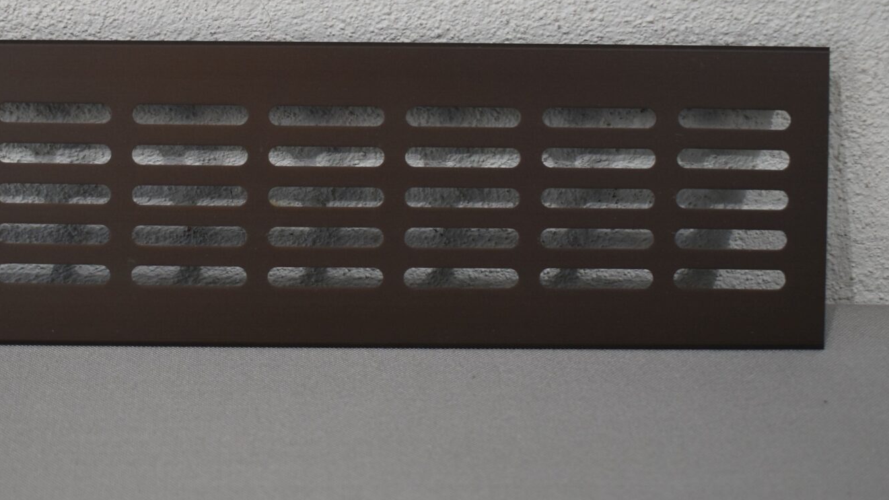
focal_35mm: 67
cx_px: 289
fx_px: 1579
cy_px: 192
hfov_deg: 31.2
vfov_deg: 18.0
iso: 400
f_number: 3.8
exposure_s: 1/250
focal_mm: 22
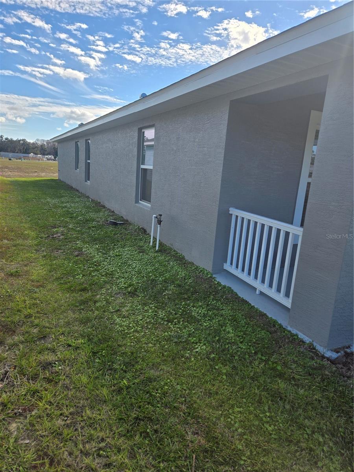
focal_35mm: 23
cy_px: 236
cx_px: 177
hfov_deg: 58.9
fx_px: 314
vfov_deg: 73.9
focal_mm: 5.4
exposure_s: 1/1376
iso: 25
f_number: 1.8
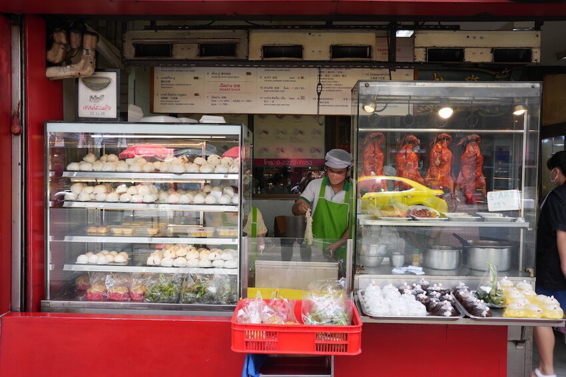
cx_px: 283
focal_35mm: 31
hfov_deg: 60.3
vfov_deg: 42.3
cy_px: 188
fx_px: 487
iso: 400
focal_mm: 31
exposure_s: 1/125
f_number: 6.3
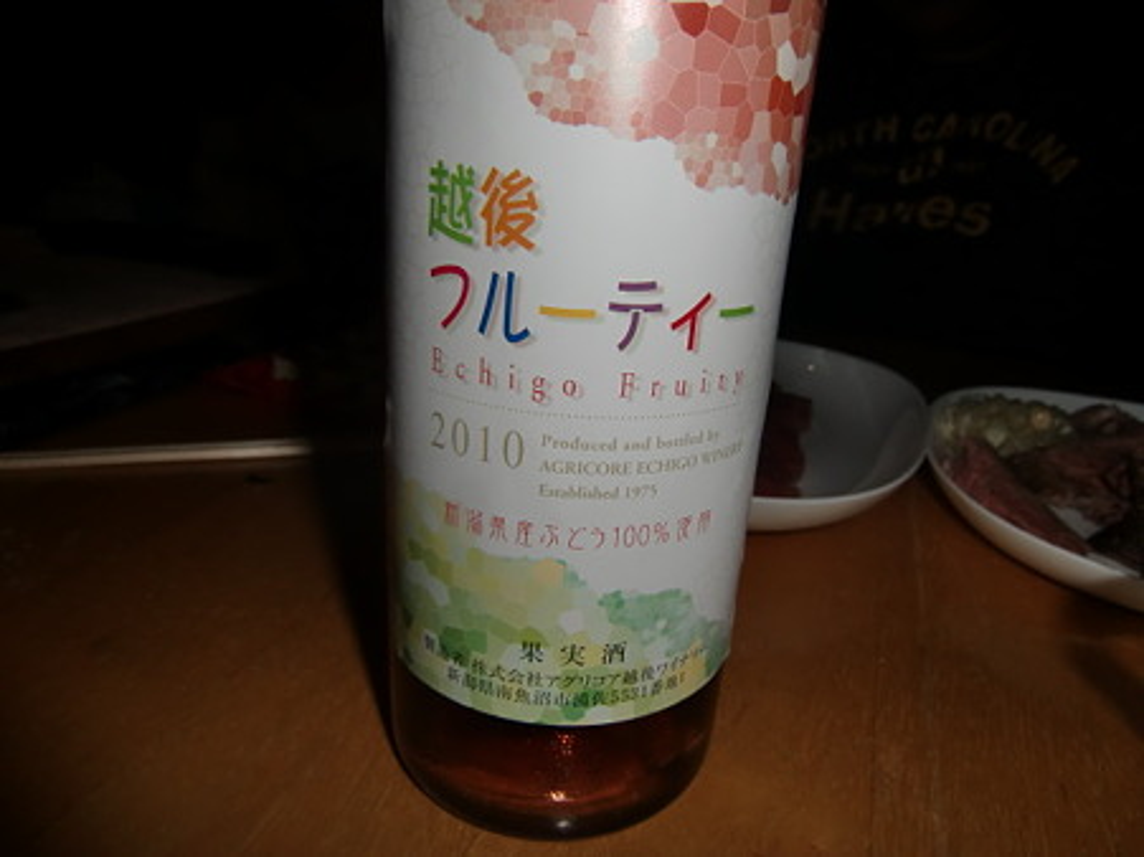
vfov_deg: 56.8
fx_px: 793
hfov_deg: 71.6
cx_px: 572
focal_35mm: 24
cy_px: 428
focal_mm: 4.3
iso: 64
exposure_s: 1/30
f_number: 7.5
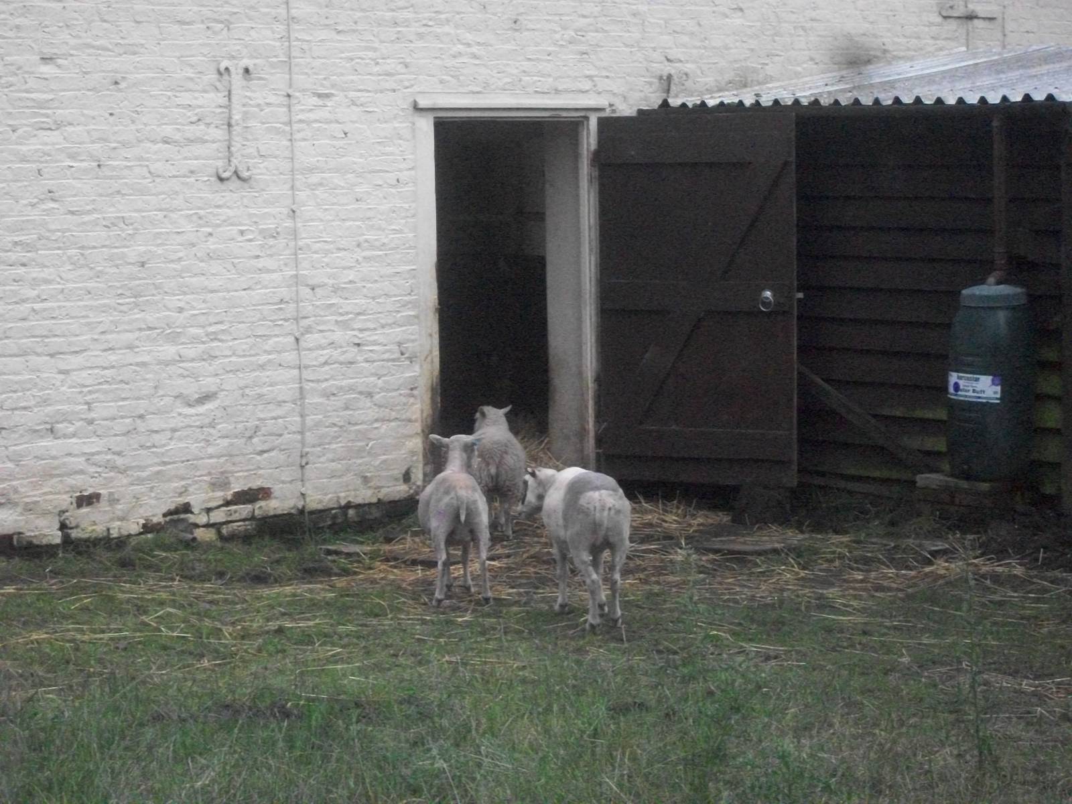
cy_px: 402
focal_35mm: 96
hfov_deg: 20.4
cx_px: 536
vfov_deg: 15.4
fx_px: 2973
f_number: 5.2
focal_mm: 17.1
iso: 800
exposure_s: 1/320
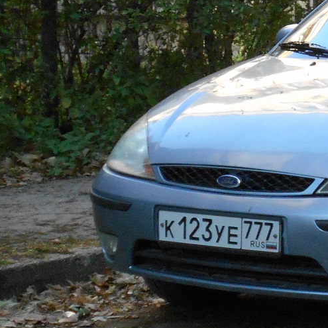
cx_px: 493
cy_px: 52
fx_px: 1437
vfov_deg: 12.9
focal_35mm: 134
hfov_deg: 12.4
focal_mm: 8.8
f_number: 4.5
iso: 400
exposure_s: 1/250
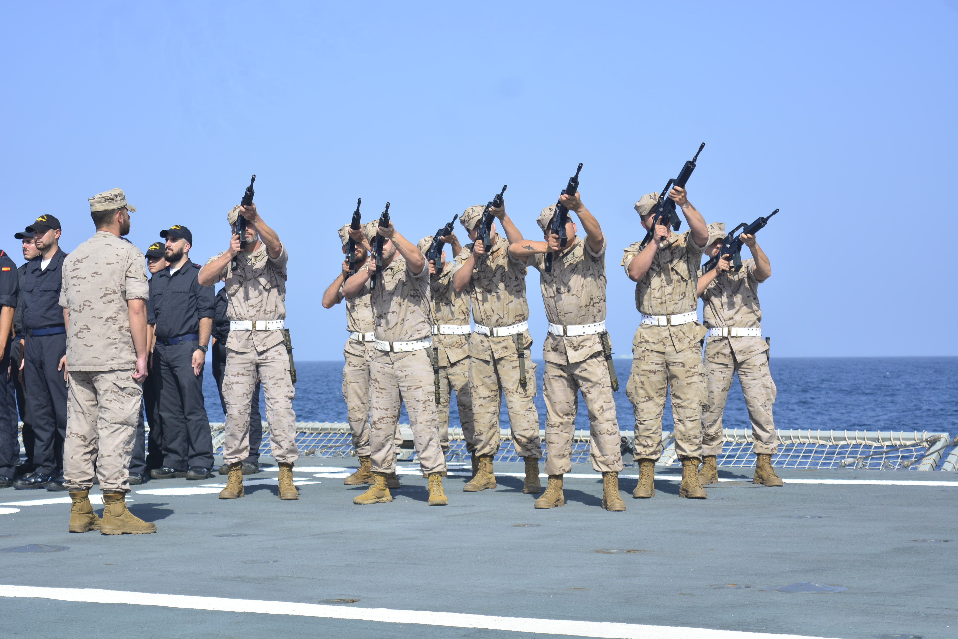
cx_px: 479
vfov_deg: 16.6
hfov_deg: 24.6
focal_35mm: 82
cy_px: 320
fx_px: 2196
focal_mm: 55
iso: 200
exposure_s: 1/800
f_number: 5.6
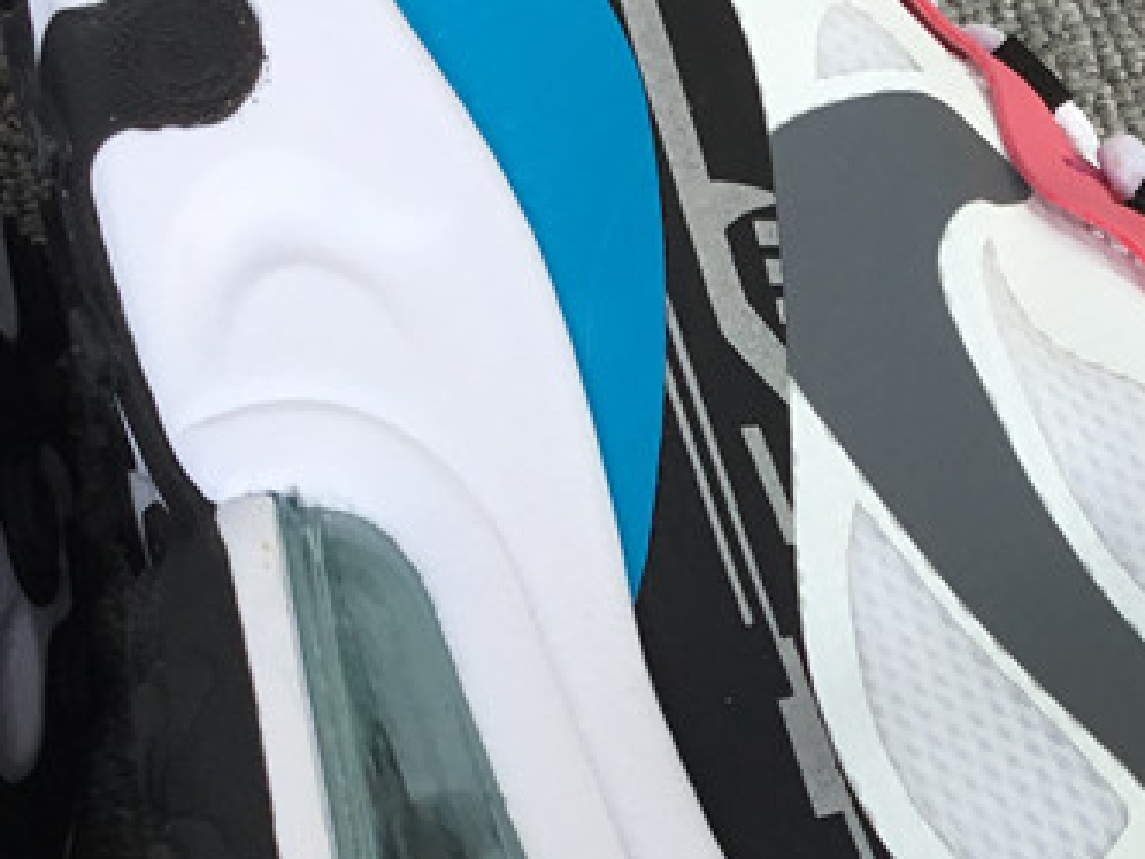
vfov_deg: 17.4
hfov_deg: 23.0
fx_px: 2778
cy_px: 664
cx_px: 890
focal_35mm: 84
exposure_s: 1/318
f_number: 2.4
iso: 25
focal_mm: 3.3
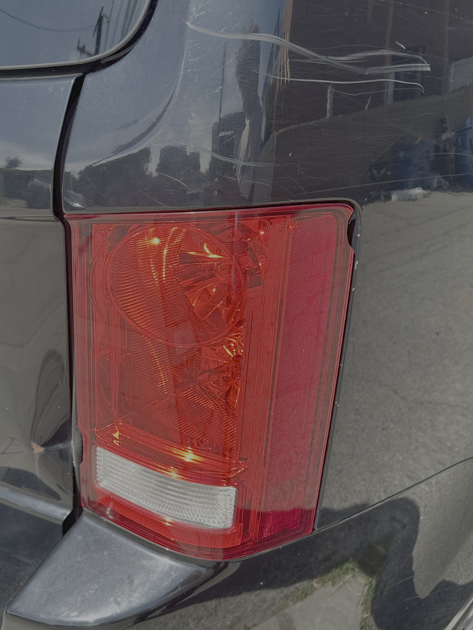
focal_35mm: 32
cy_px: 339
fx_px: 583
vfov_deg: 56.8
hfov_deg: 43.7
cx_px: 167
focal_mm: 6.86
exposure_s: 1/1144
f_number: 1.78
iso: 80
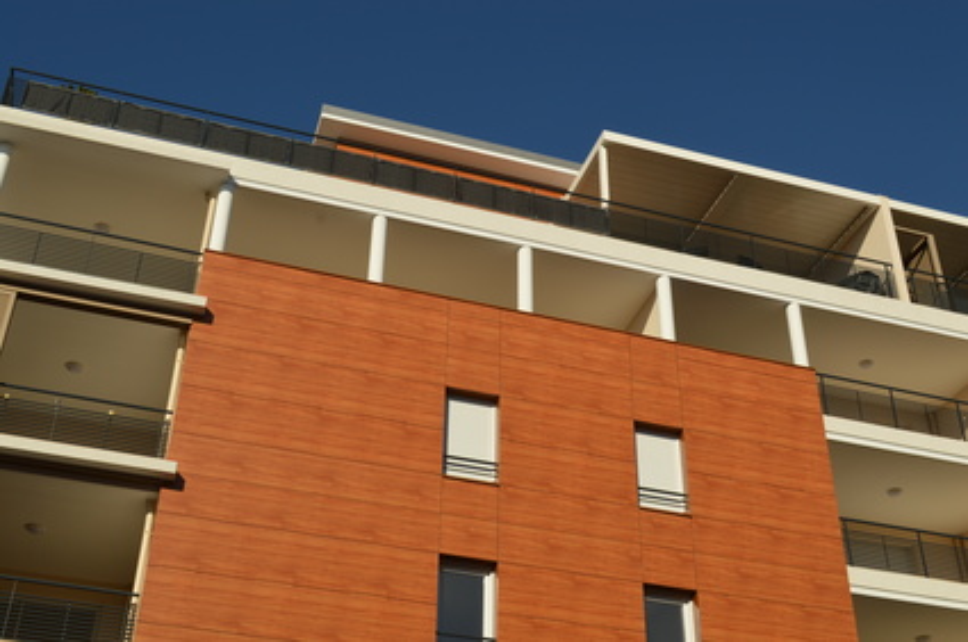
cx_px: 484
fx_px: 1208
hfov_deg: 43.7
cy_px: 321
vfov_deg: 29.8
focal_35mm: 45
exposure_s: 1/250
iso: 100
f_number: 11
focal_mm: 30
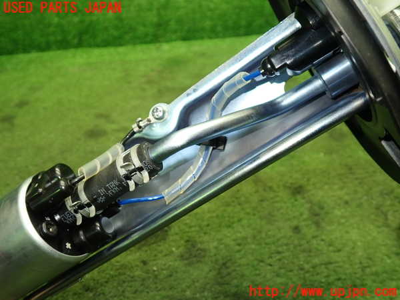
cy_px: 150
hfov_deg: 60.0
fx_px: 347
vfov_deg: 46.8
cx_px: 200
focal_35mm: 30
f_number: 2.3
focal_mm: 5.4
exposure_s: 1/30
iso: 200
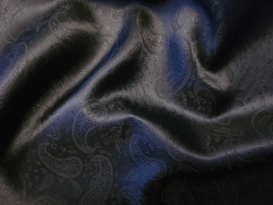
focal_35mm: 24
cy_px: 102
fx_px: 189
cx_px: 136
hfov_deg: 71.6
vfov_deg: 56.8
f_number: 1.8
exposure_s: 1/90
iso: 800
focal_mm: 5
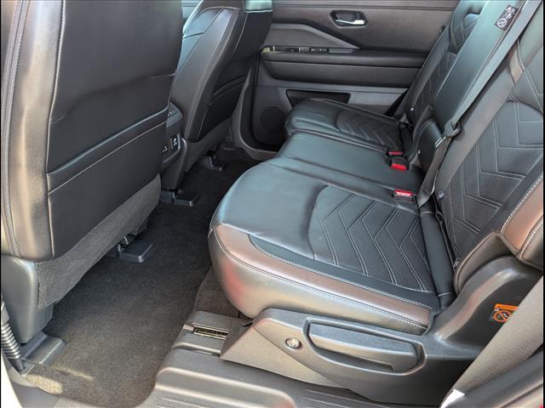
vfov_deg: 56.8
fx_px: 378
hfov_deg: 71.6
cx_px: 272
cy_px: 204
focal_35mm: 24
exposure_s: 1/270
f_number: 1.68
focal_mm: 6.9
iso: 705
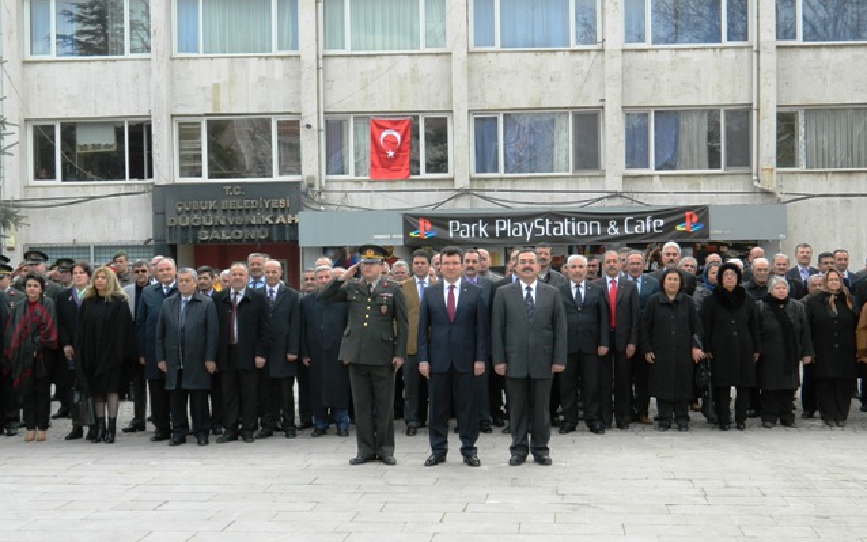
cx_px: 434
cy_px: 280
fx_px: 1182
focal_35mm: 50
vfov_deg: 25.8
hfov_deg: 40.3
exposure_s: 1/200
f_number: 3.6
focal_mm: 8.4
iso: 80
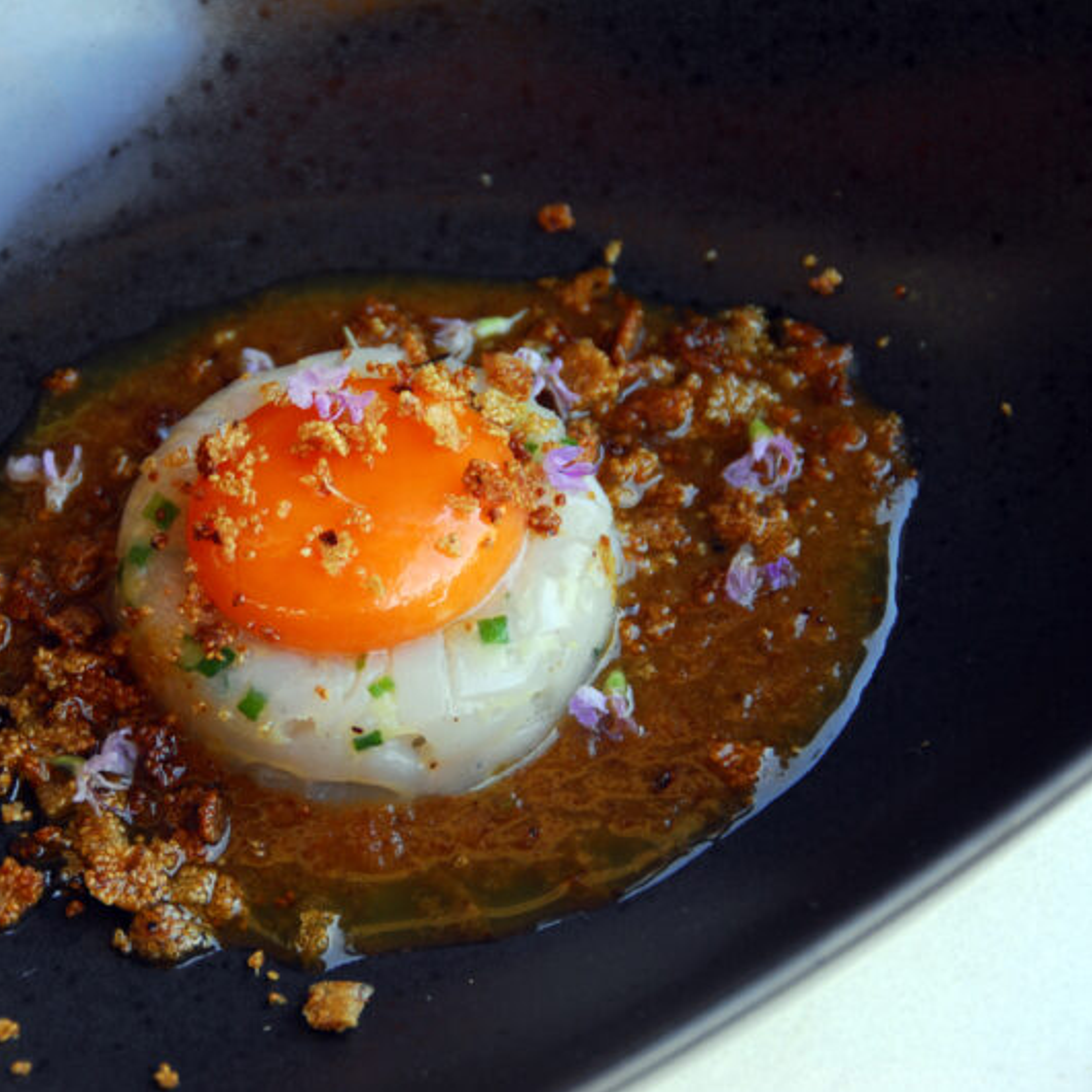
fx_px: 8209
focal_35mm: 230
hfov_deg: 7.6
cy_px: 547
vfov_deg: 7.6
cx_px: 426
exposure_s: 1/20
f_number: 5.3
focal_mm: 120
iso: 200
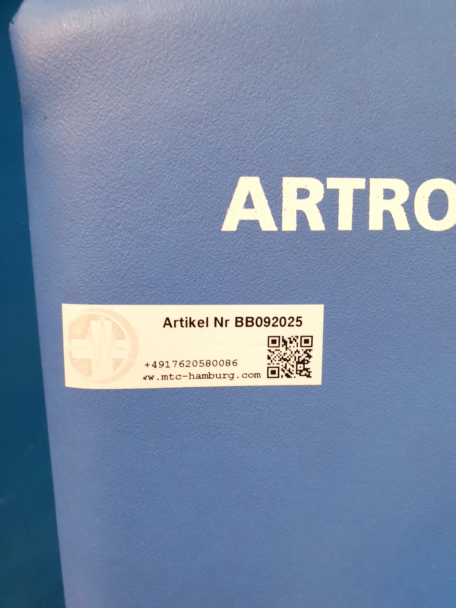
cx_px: 228
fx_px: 457
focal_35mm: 26
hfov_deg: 53.1
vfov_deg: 67.3
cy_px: 304
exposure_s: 1/50
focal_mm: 4.3
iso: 320
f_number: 2.4
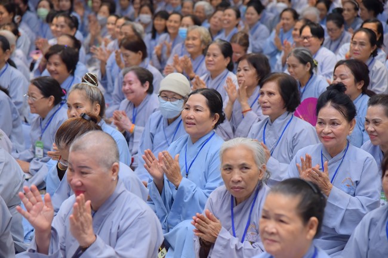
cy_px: 129
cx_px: 194
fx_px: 1077
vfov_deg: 13.7
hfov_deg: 20.4
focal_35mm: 100
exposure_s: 1/160
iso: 1250
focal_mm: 100
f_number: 5
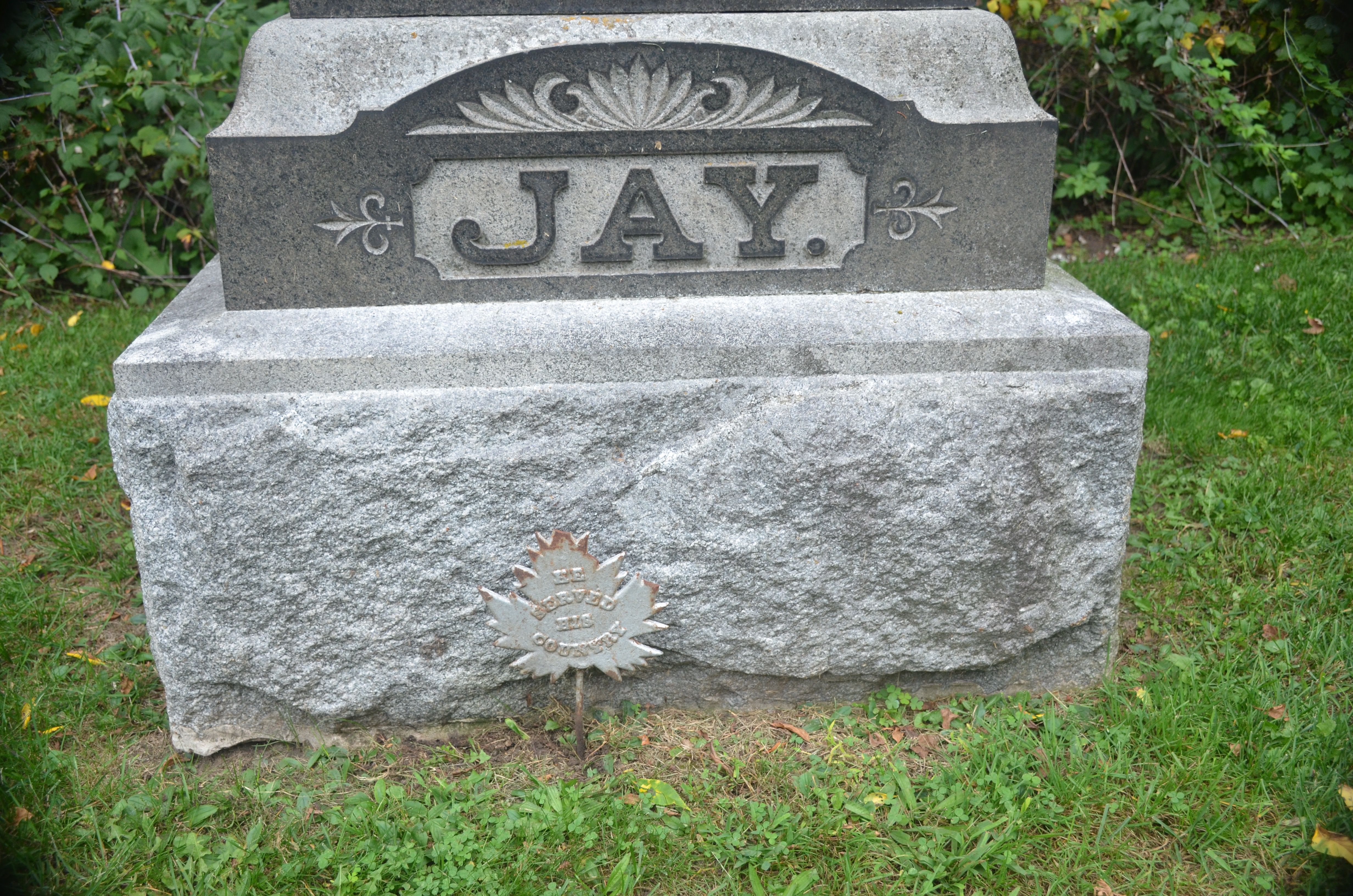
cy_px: 448
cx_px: 676
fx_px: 1463
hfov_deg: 49.6
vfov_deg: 34.1
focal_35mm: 39
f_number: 5
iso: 400
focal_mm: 26
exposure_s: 1/100
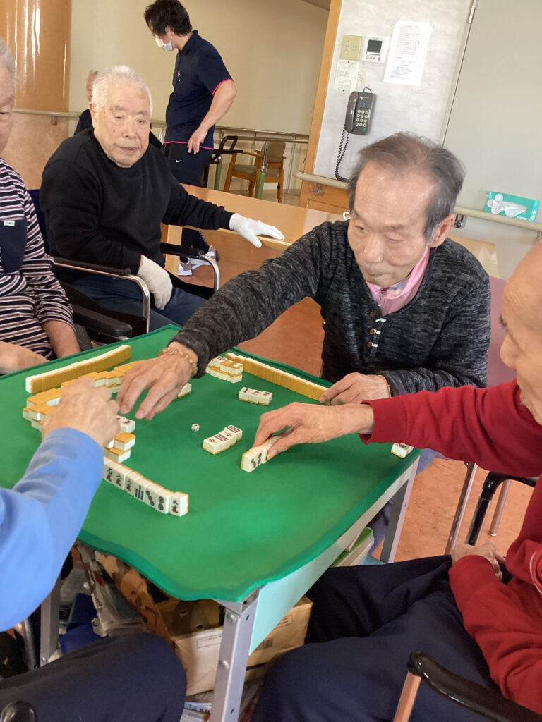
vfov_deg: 58.4
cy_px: 361
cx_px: 271
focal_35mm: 31
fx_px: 647
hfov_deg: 45.4
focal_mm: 3.3
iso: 160
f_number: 2.4
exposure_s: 1/60
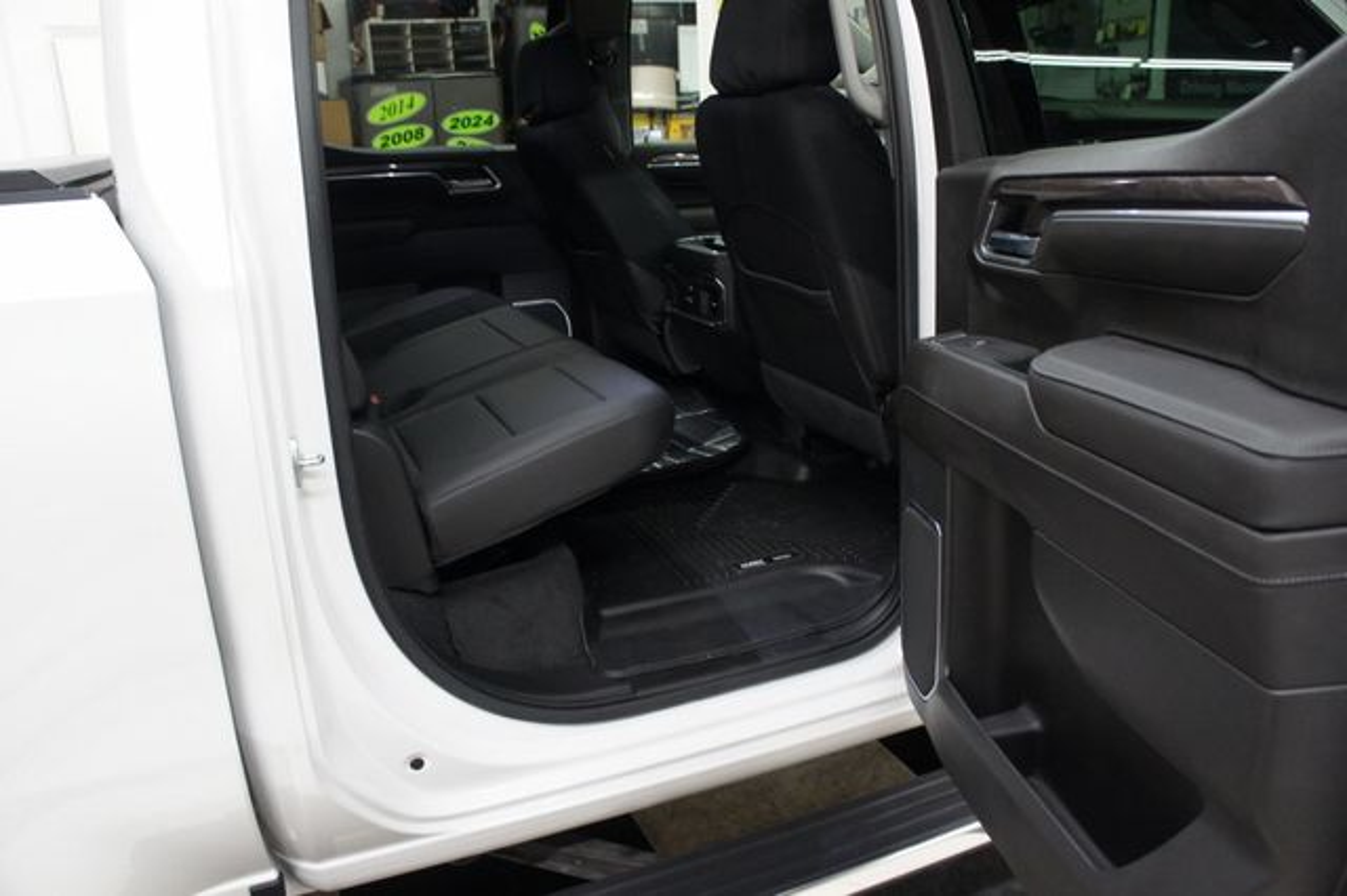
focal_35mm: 27
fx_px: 1010
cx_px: 674
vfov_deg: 47.9
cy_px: 448
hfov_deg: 67.4
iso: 800
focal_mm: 18
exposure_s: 1/30
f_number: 3.5
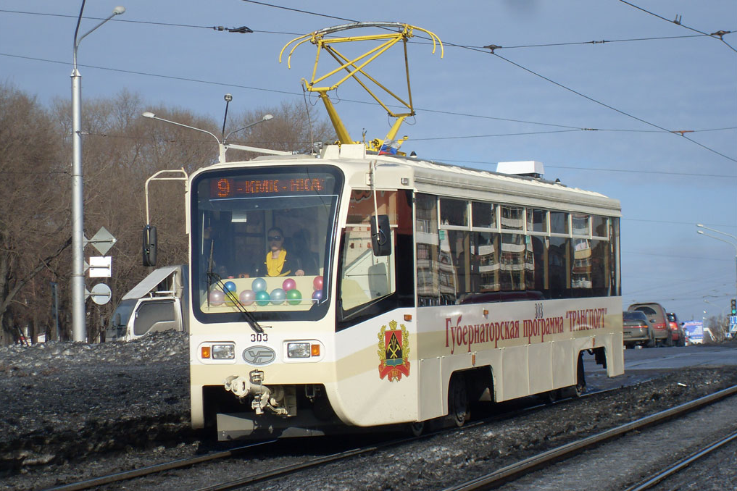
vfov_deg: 11.8
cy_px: 230
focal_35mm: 116
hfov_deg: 17.6
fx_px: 2375
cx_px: 367
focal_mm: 18.1
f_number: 5.2
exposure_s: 1/750
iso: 80
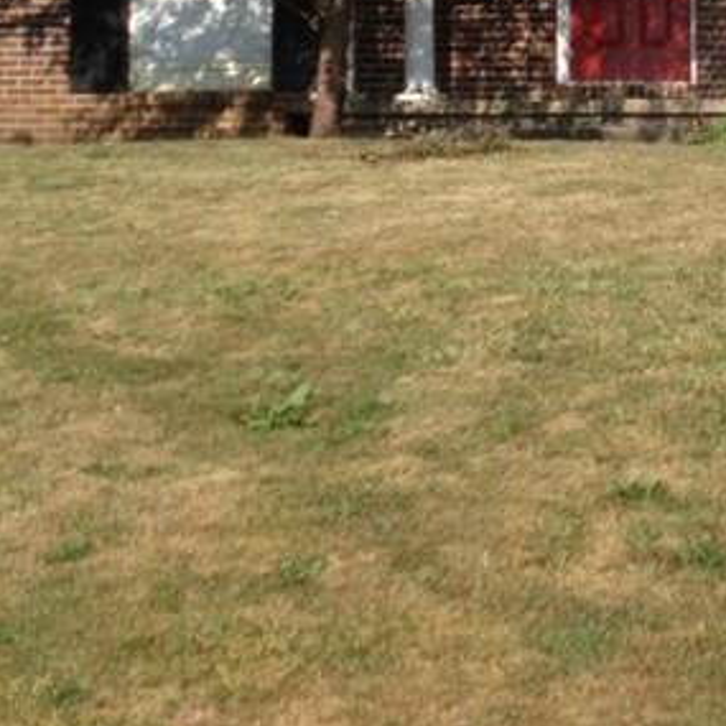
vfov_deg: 15.5
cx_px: 851
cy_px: 43
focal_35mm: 111
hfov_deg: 15.2
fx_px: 2634
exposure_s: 1/1227
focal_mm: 4.28
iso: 50
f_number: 2.4
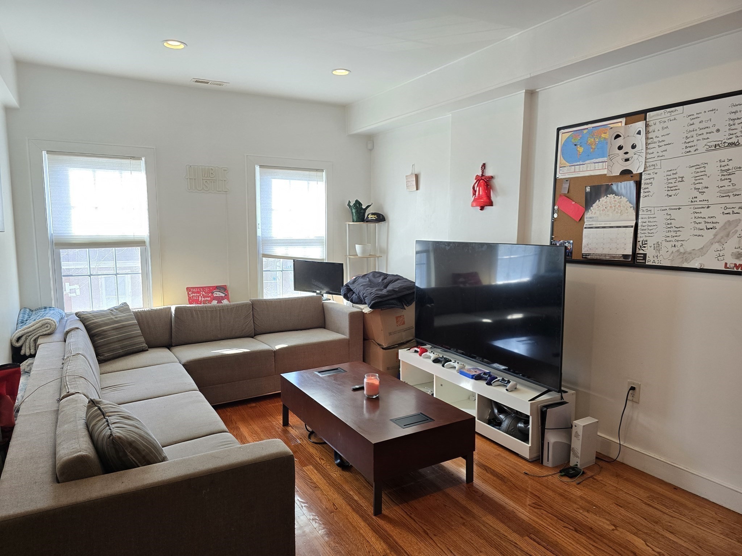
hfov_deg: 73.9
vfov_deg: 58.9
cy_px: 278
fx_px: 493
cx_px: 371
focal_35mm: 23
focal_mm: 6.3
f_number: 1.7
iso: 160
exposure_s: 1/120
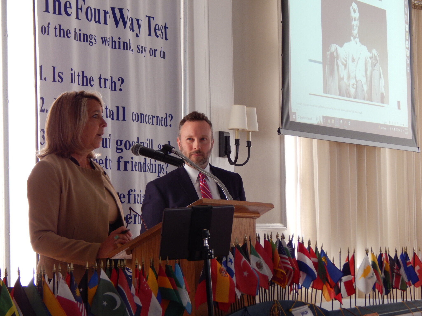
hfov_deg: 17.1
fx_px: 1402
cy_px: 158
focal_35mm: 115
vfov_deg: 12.9
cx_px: 211
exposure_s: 1/40
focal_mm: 20.5
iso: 125
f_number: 4.6
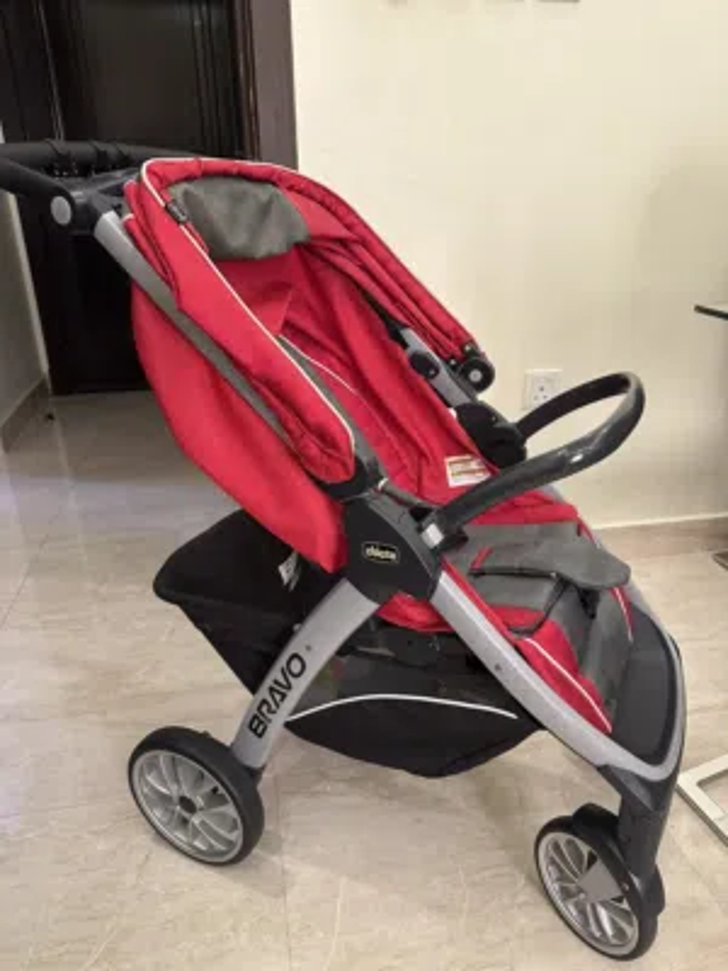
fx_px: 673
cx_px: 364
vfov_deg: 71.6
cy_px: 486
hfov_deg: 56.8
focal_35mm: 24
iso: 640
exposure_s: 1/60
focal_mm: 6.86
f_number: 1.78
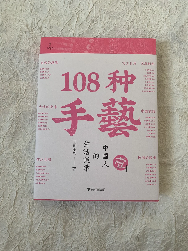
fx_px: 188
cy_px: 126
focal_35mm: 26
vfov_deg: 67.3
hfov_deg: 53.1
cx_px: 94
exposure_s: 1/88
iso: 125
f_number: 1.8
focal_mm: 4.25
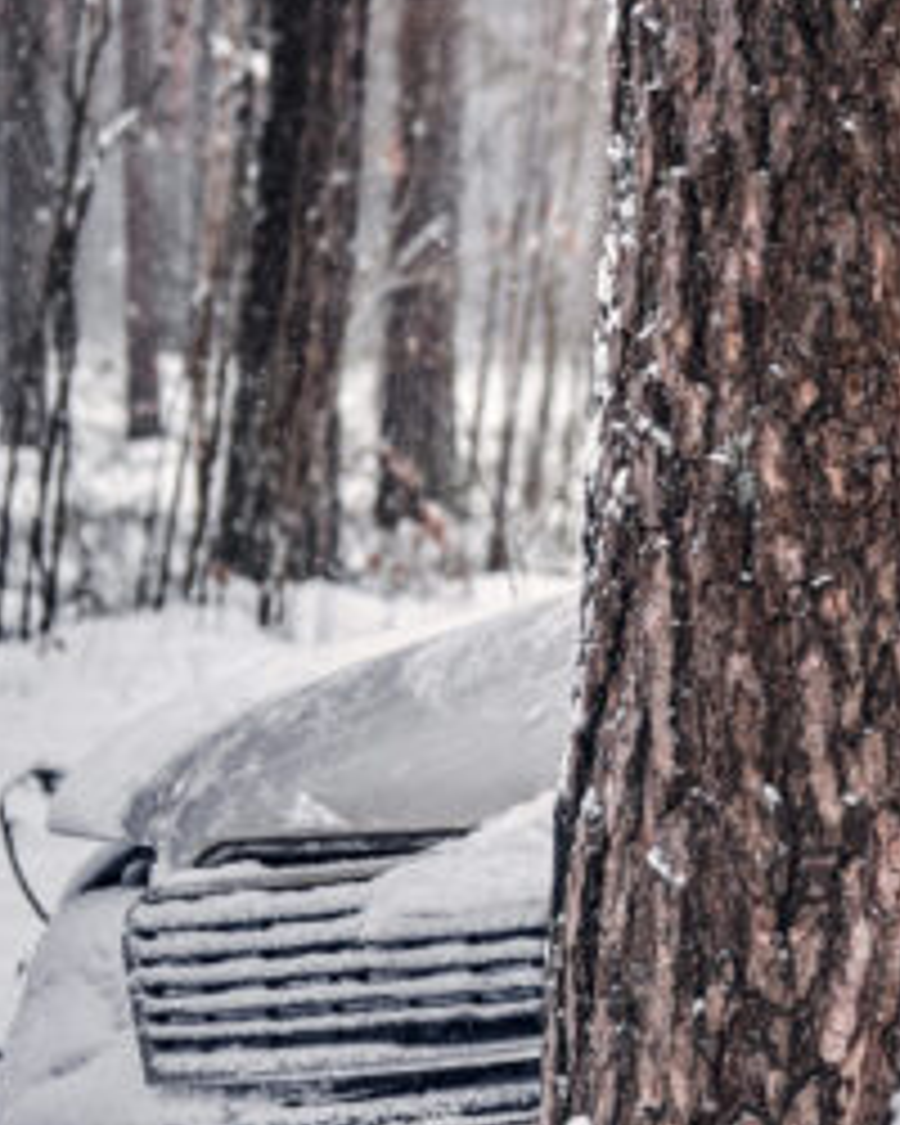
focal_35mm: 153
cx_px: 1418
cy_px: 626
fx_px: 5094
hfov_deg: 9.7
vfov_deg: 12.6
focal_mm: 35
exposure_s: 1/1000
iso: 400
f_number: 2.8
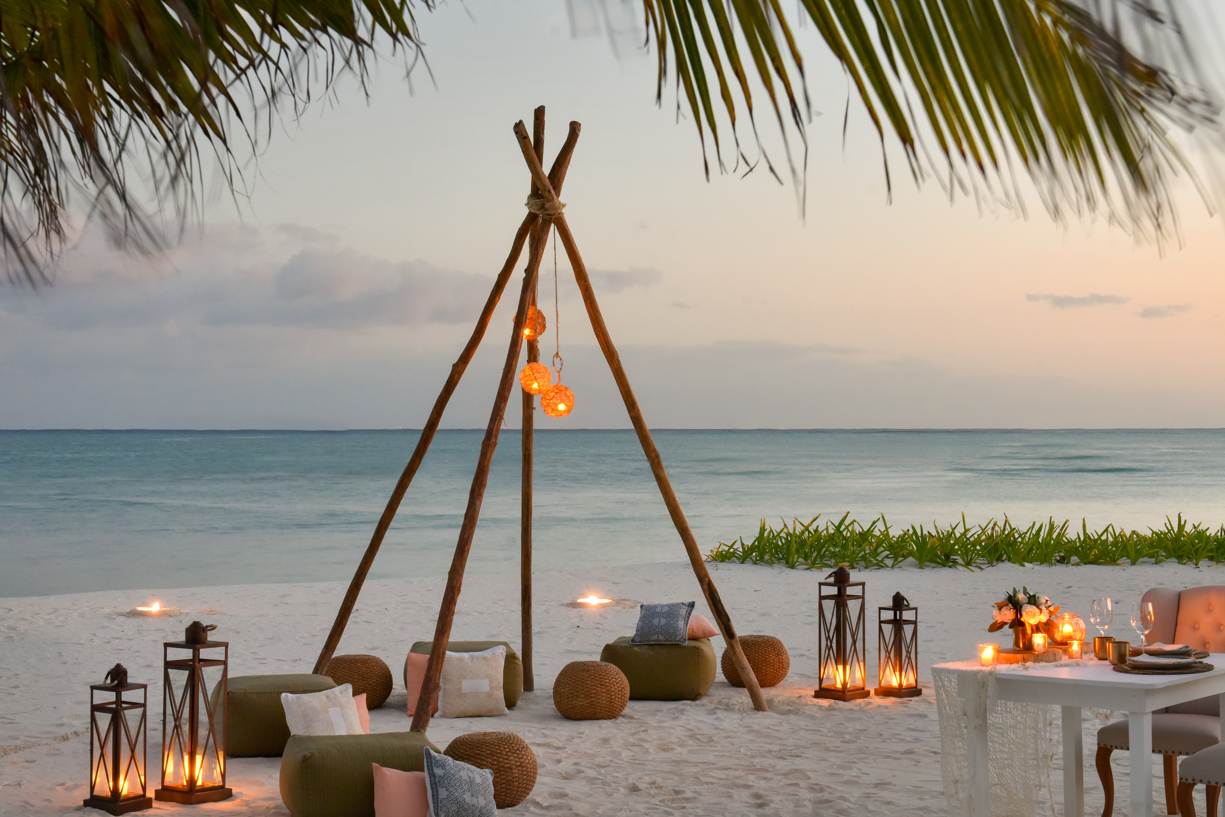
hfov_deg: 30.9
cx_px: 622
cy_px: 468
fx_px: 2212
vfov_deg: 20.9
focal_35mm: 65
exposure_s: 1.6
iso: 800
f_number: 11
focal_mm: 48
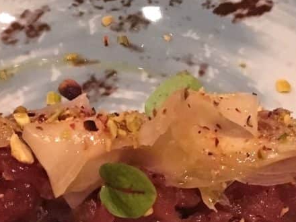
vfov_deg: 15.0
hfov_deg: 20.5
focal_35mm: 95
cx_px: 79
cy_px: 271
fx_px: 812
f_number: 2.2
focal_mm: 4.15
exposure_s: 1/17
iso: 320
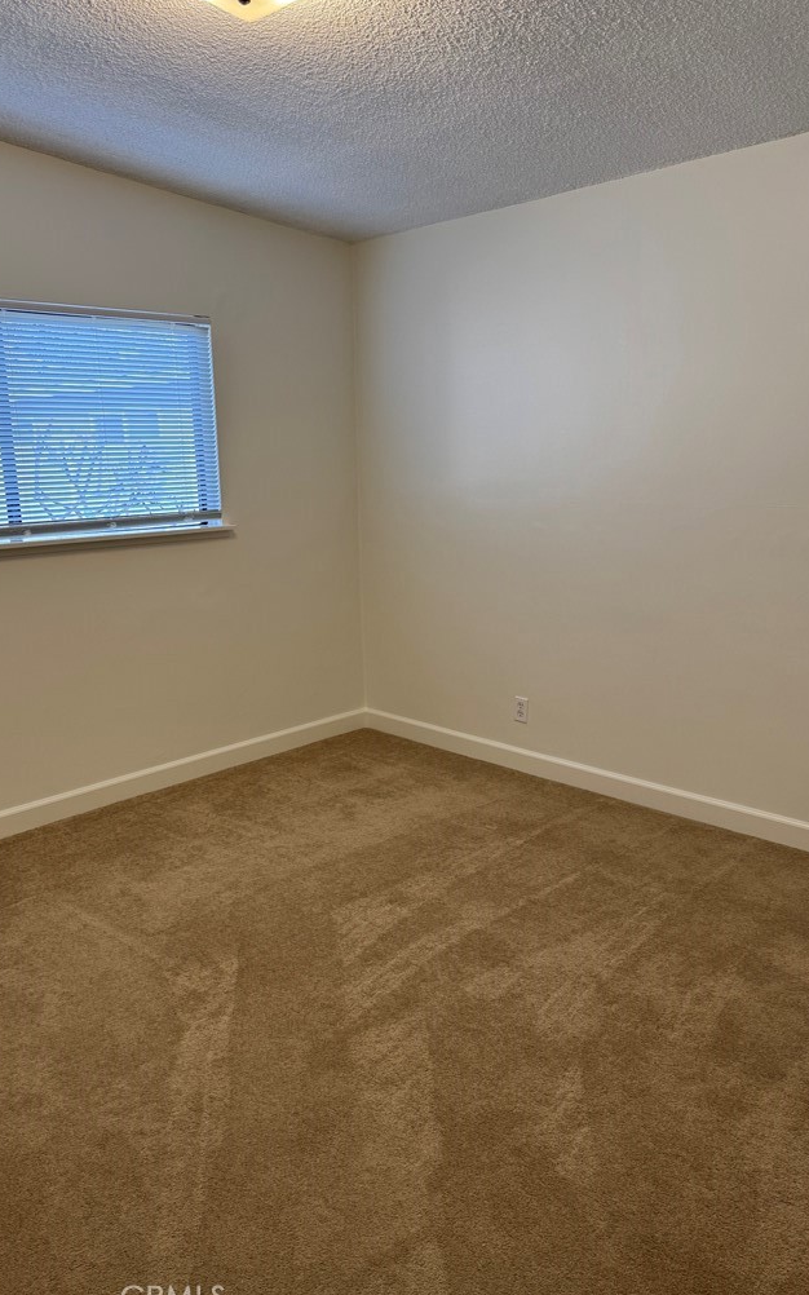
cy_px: 654
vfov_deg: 70.4
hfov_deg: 47.5
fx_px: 917
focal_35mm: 26
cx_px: 353
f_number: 1.78
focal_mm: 6.76
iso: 125
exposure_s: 1/60
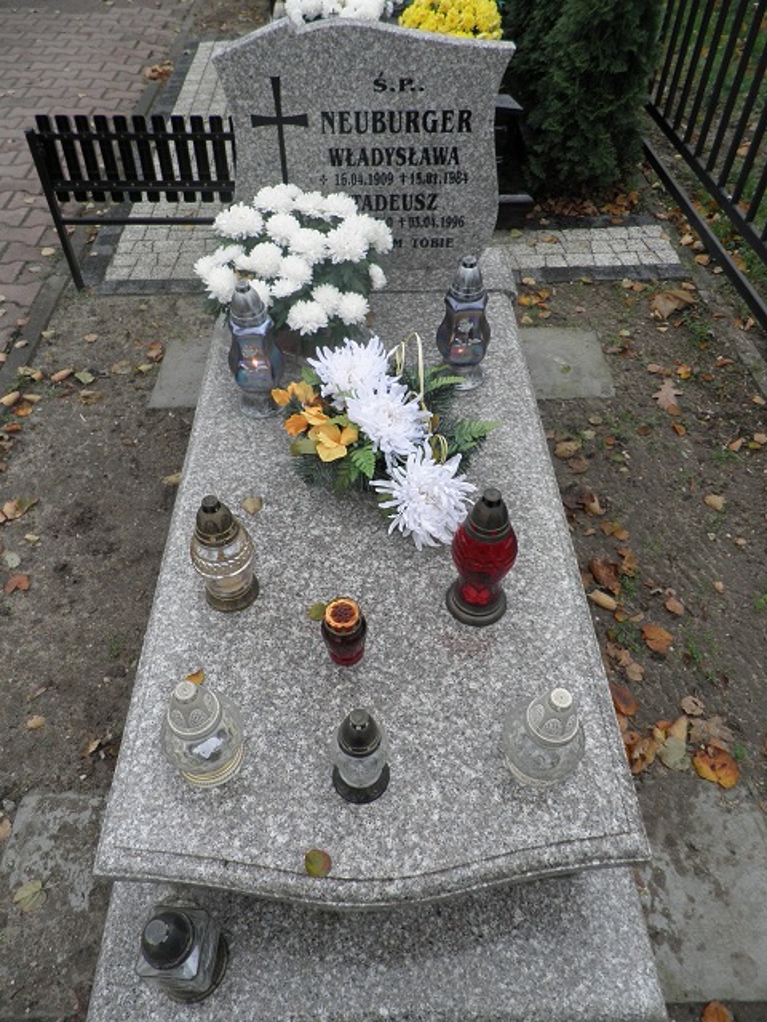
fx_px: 709
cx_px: 384
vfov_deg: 71.6
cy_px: 511
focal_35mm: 24
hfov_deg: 56.8
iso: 64
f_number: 3.3
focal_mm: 4.3
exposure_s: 1/80
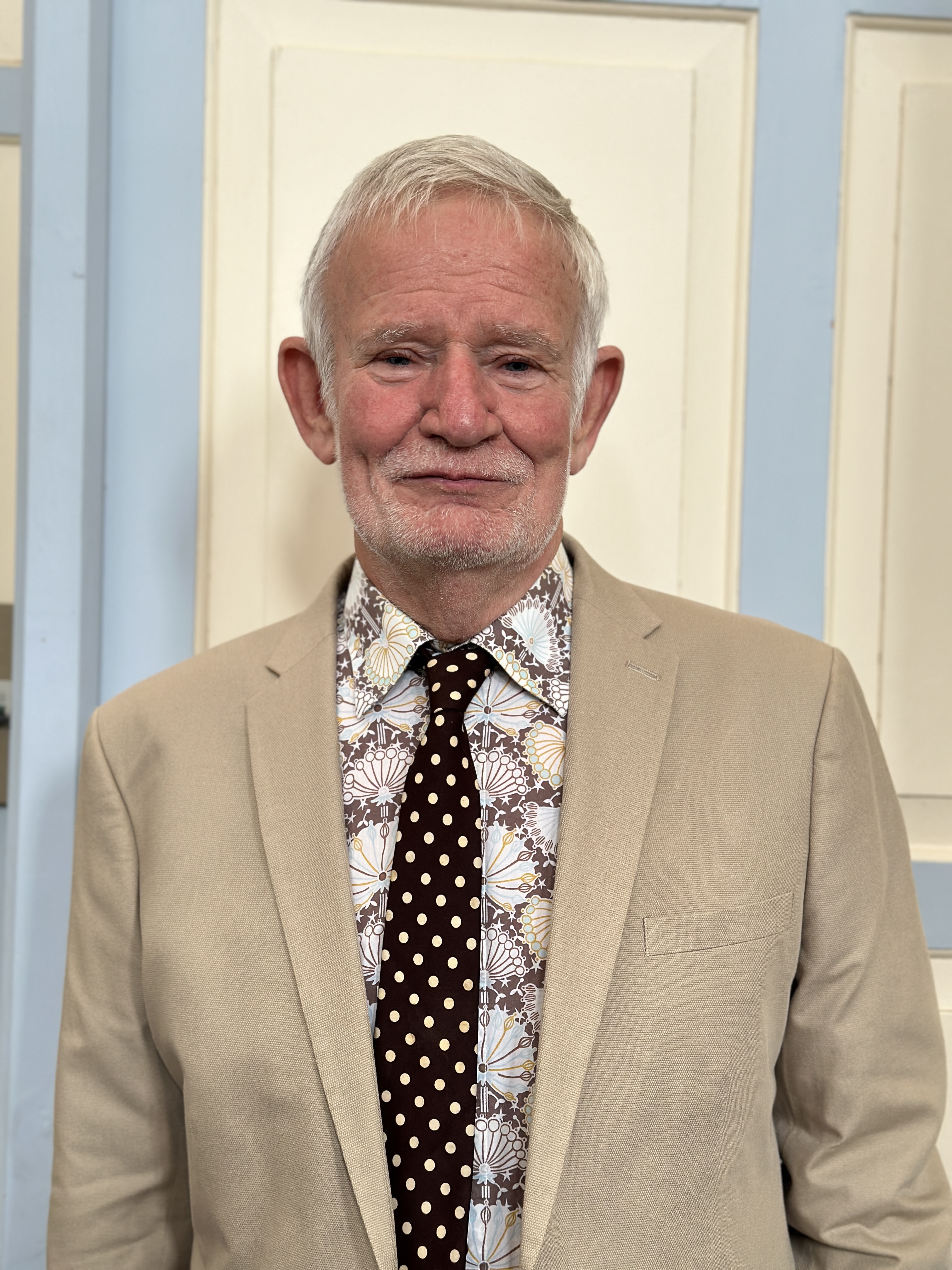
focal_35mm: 48
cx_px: 476
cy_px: 635
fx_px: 1760
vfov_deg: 39.7
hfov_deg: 30.3
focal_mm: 6.86
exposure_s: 1/60
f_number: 1.78
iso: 160
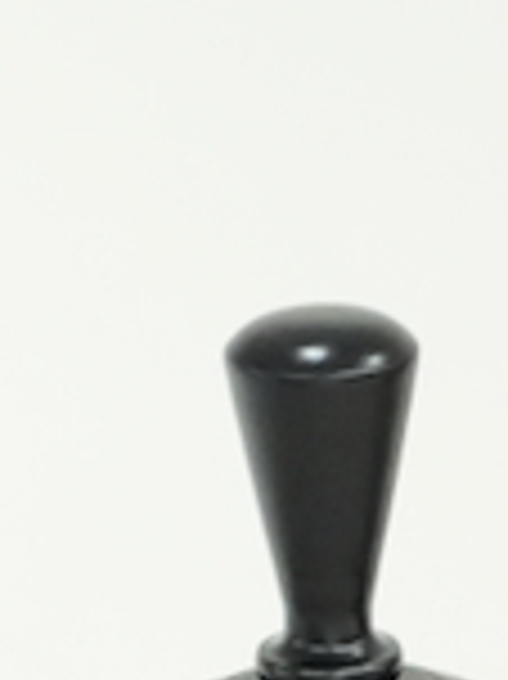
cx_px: 292
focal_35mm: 464
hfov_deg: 3.2
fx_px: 9092
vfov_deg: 4.1
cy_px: 2468
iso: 8000
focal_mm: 57
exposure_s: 1/500
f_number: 4
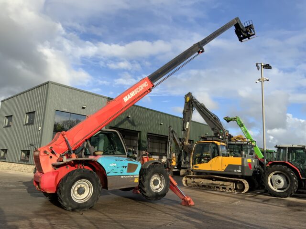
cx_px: 153
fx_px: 256
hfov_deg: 61.7
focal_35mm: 29
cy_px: 114
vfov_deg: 48.2
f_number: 1.8
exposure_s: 1/1577
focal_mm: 3
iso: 16
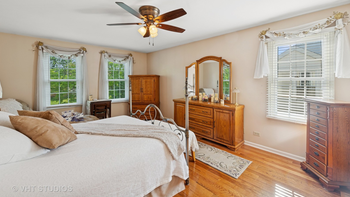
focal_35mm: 15
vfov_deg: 70.0
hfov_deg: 103.0
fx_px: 139
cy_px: 82
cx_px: 172
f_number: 9
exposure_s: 1/13
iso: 200
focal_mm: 14
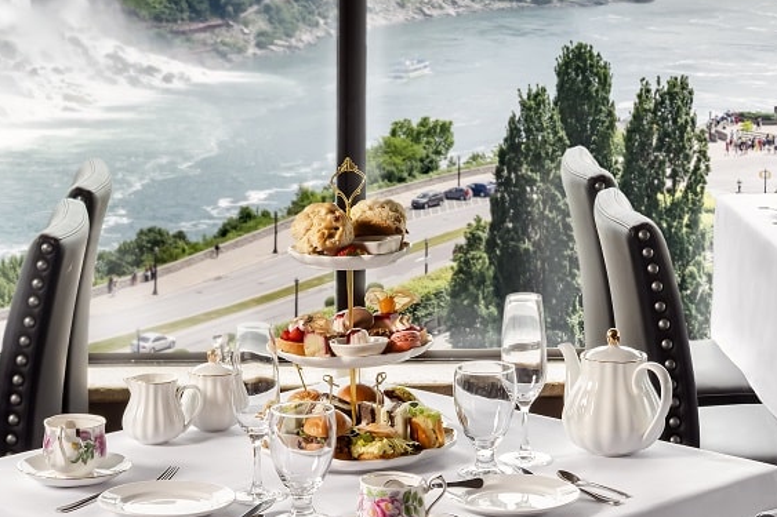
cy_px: 276
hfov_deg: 17.1
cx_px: 341
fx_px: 2589
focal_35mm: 120
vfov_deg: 11.4
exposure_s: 1/200
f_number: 11
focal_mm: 45
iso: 200
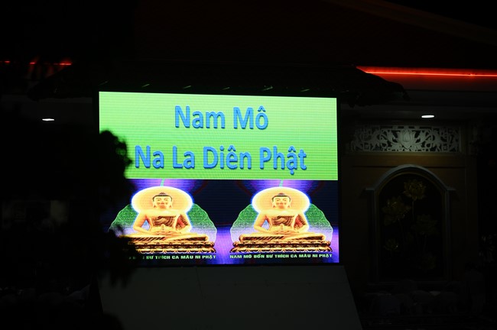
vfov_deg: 11.4
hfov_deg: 17.1
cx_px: 248
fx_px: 1655
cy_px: 165
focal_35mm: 120
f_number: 4
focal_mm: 120
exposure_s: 1/250
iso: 800
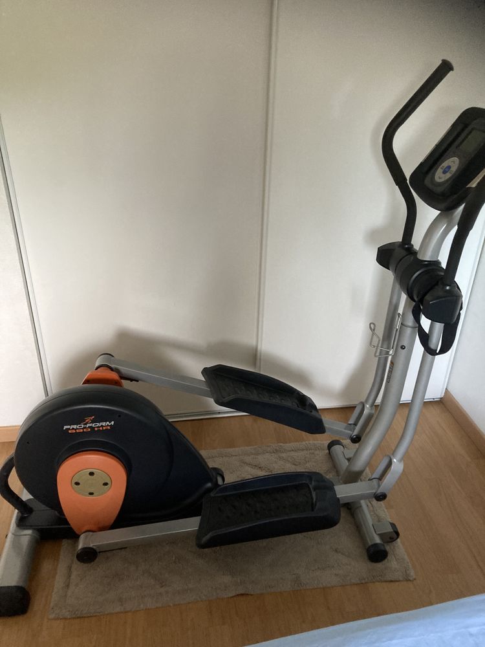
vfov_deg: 63.4
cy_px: 324
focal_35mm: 28
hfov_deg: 49.7
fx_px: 523
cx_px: 242
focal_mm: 3.99
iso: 400
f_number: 1.8
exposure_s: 1/30
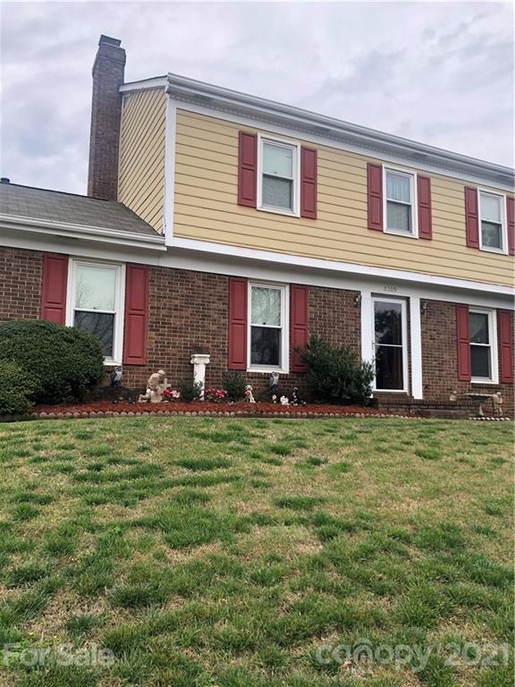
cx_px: 258
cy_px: 344
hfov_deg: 49.7
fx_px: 555
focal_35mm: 28
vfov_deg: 63.4
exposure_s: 1/750
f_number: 1.8
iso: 20
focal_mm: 3.99
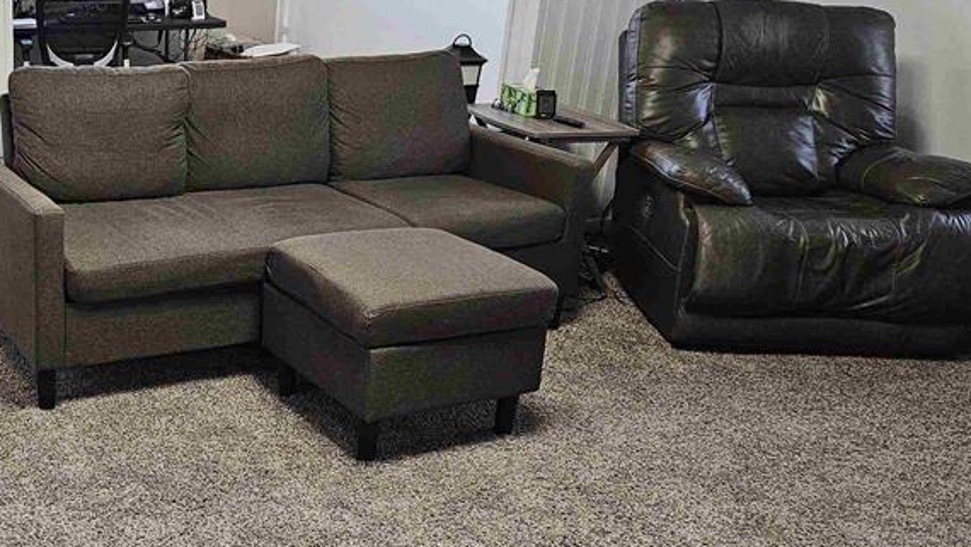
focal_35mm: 45
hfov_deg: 43.0
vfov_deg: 26.5
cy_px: 262
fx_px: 1159
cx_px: 169
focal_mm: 5.4
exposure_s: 1/120
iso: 500
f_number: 1.8
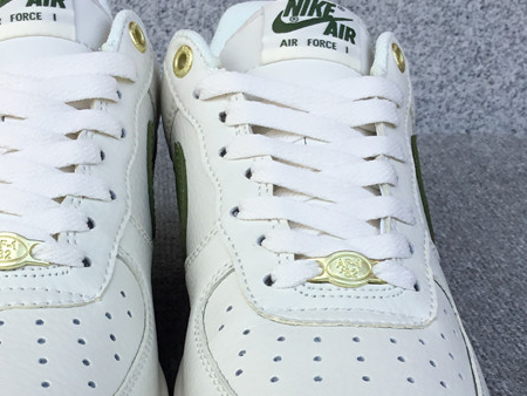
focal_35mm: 62
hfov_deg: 31.1
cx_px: 211
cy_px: 334
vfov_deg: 23.2
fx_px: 944
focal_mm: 3.3
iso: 25
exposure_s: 1/627
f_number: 2.4
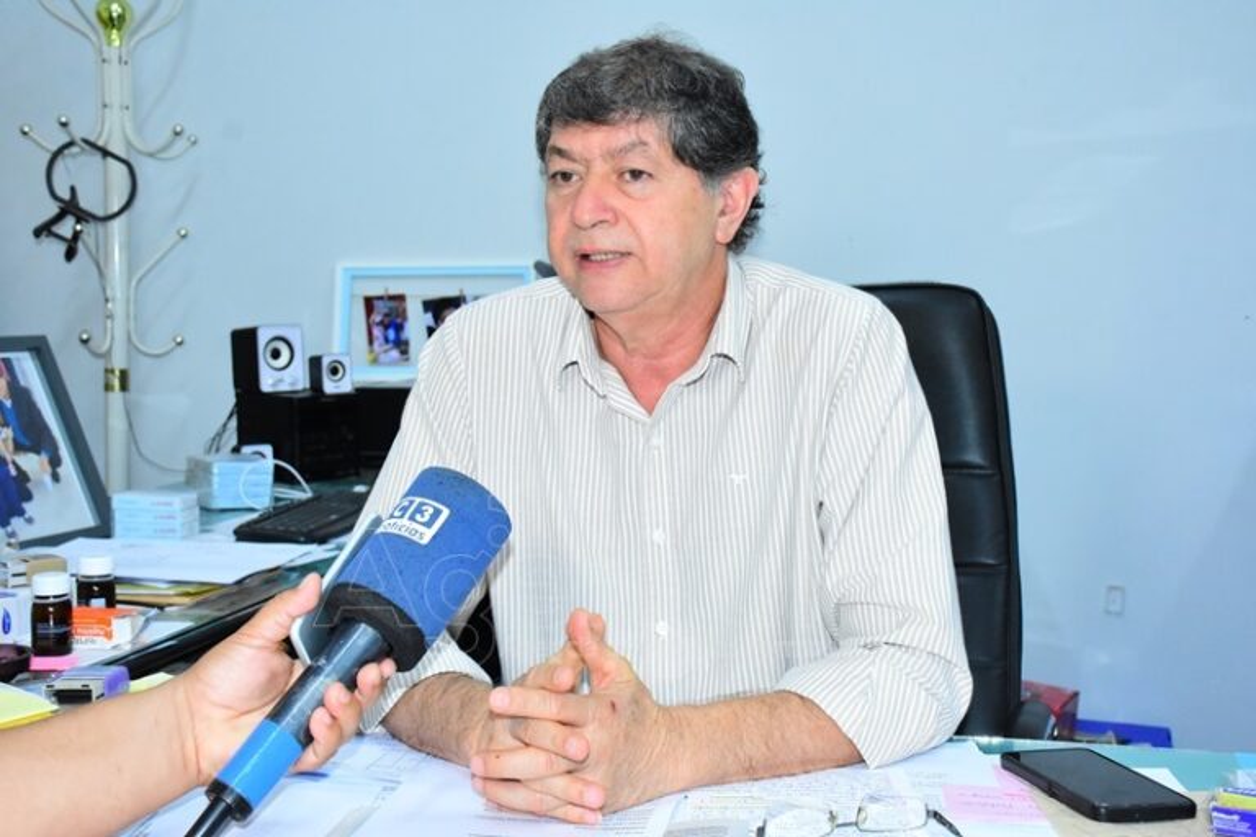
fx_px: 1675
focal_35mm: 48
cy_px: 418
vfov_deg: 28.1
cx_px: 628
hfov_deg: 41.1
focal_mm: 32
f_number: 7.1
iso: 4000
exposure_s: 1/200
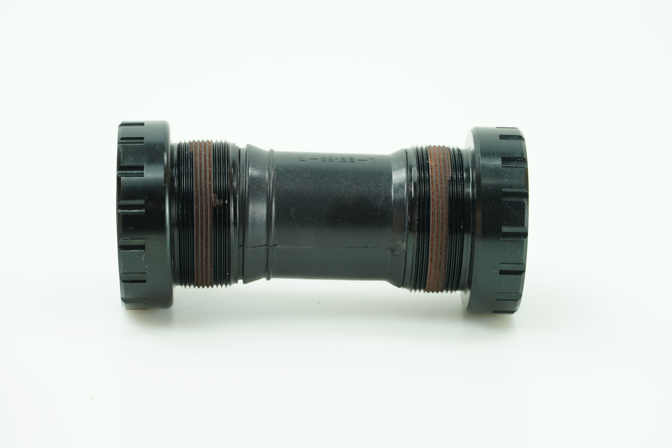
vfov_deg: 11.1
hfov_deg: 16.7
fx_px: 2296
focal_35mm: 123
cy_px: 224
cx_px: 336
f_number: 8
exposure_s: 1/6
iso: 100
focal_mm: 82
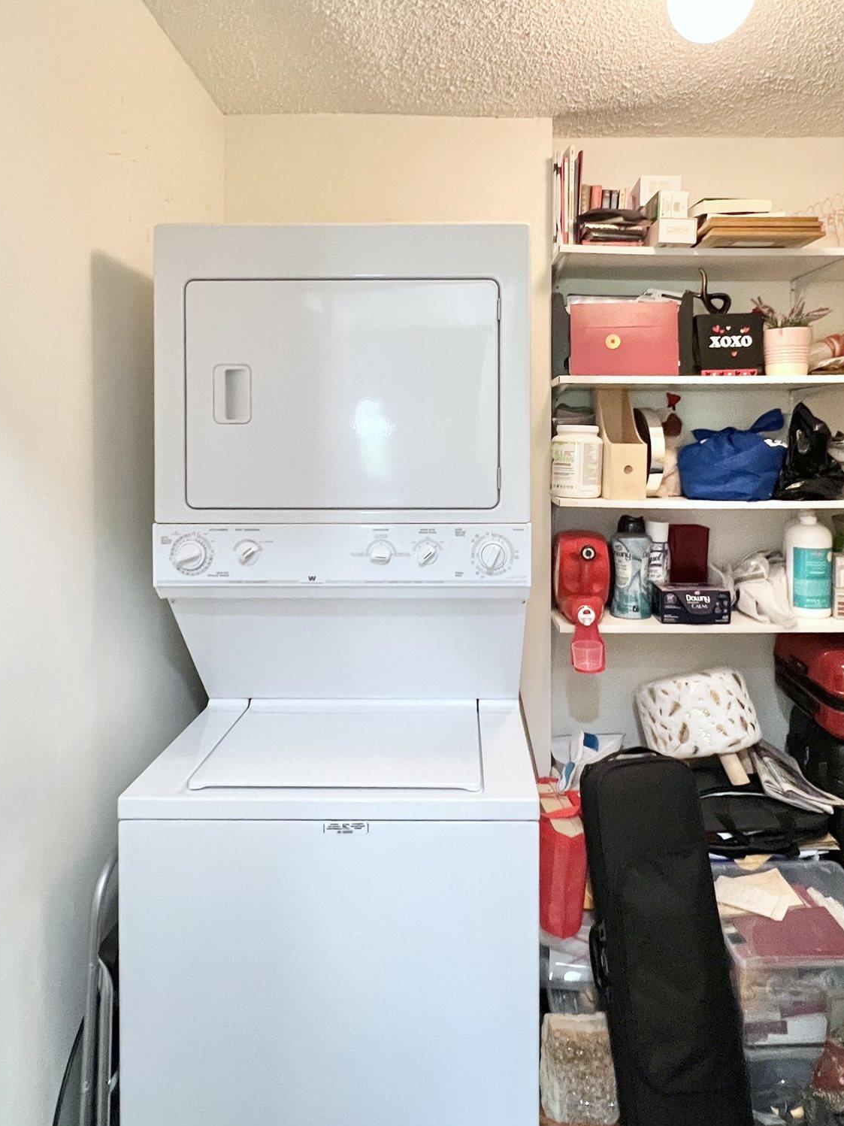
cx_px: 493
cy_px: 463
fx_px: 650
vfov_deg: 81.0
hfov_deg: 65.5
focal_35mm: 20
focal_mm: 1.57
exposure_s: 1/60
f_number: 1.8
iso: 500
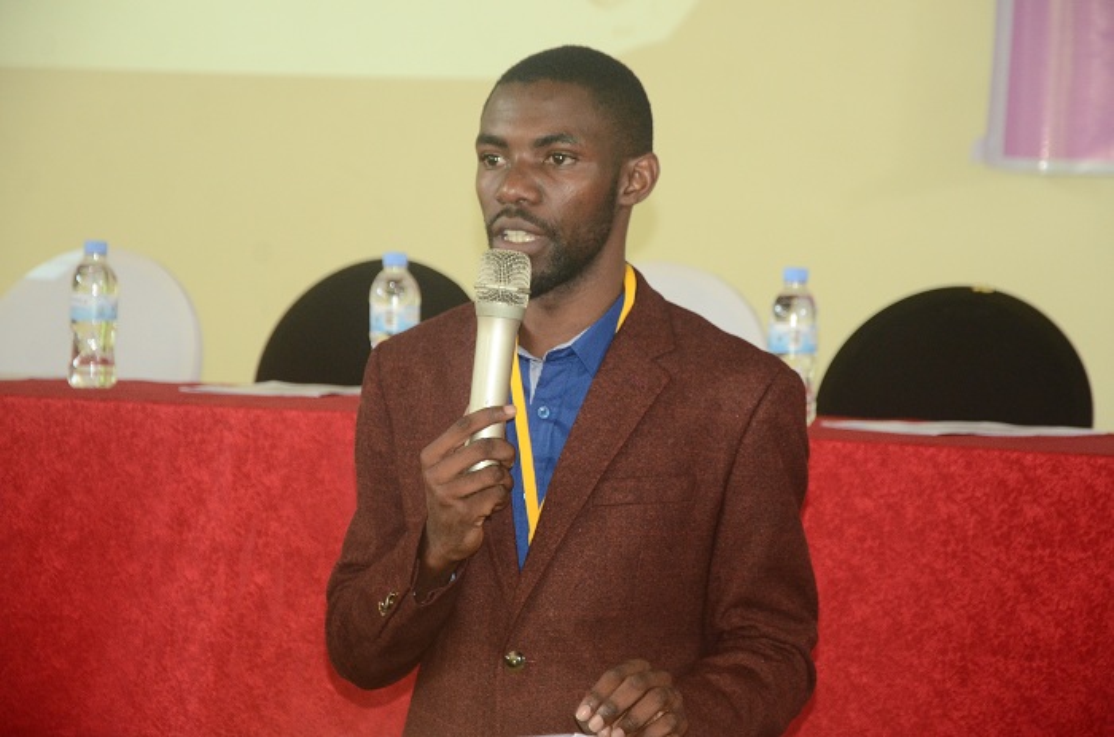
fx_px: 3936
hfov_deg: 16.1
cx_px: 557
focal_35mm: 128
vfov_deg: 10.7
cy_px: 368
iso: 1600
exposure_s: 1/60
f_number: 5.6
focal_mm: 85
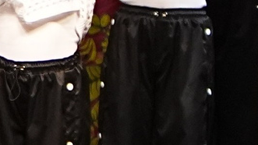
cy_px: -264
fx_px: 6039
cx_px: -110
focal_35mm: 883
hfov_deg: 2.4
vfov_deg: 1.4
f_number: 2.8
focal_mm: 73
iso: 2000
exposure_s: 1/400
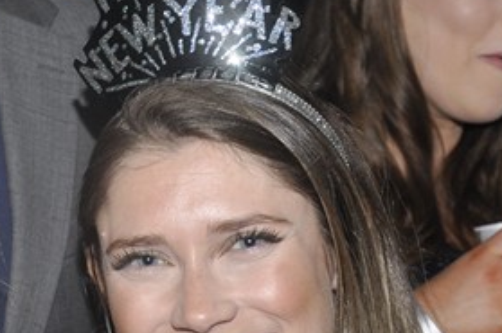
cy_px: 286
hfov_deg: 11.0
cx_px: -160
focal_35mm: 183
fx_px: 2547
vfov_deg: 7.5
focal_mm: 34
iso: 400
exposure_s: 1/60
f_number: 5
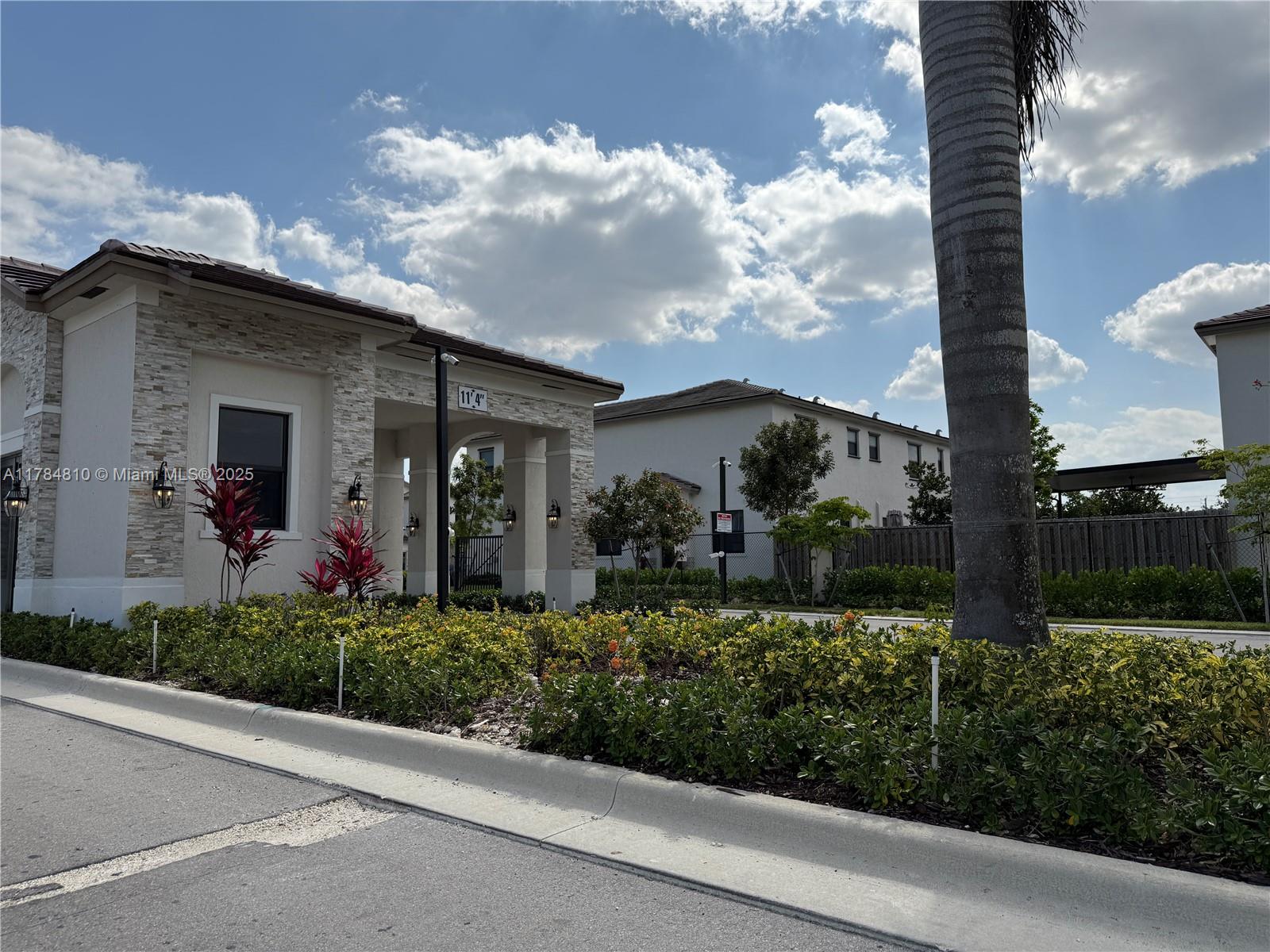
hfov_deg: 71.6
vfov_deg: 56.8
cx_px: 635
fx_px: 881
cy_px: 476
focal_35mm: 24
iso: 80
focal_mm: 6.76
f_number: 1.78
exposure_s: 1/9091
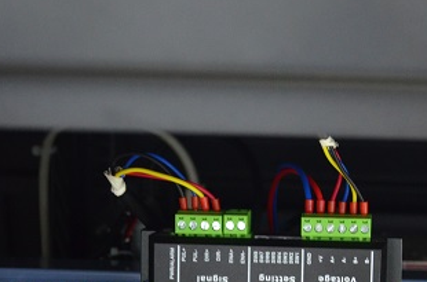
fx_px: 1171
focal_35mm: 99
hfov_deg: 20.2
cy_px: 240
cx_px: 402
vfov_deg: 13.7
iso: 1600
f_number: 4.2
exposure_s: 1/6
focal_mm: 32
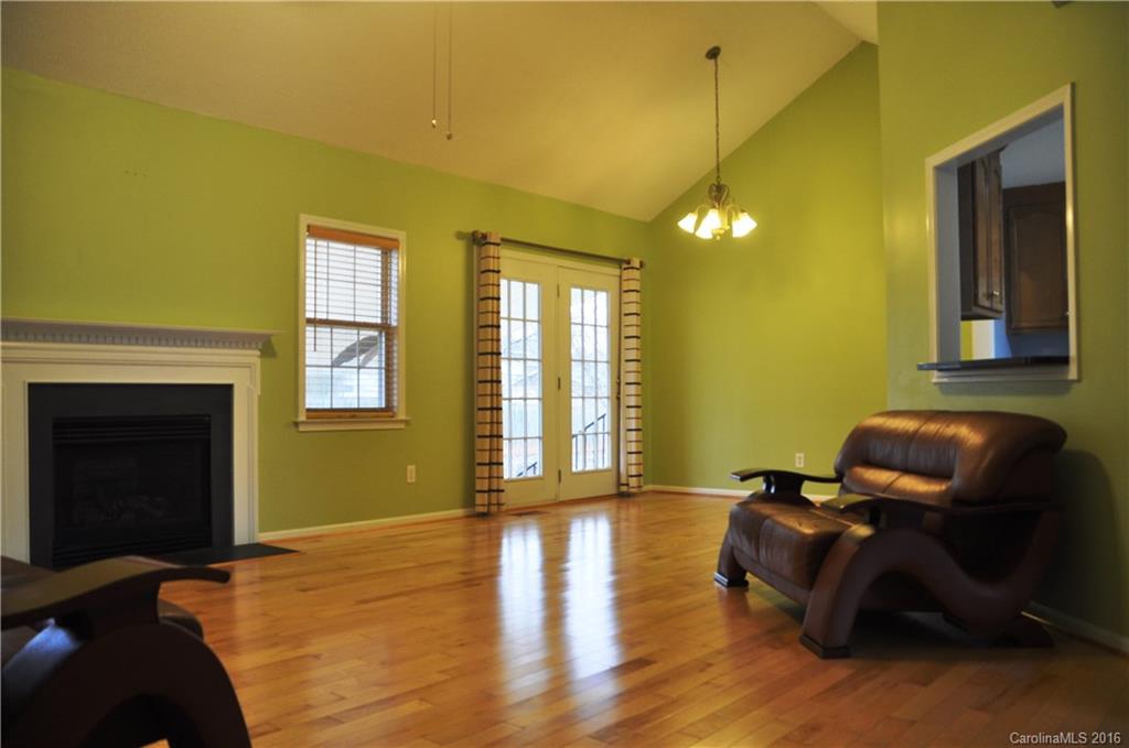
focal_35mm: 30
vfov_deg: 43.5
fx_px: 939
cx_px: 564
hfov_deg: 62.0
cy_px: 374
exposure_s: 1/60
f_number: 4
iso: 400
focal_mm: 20
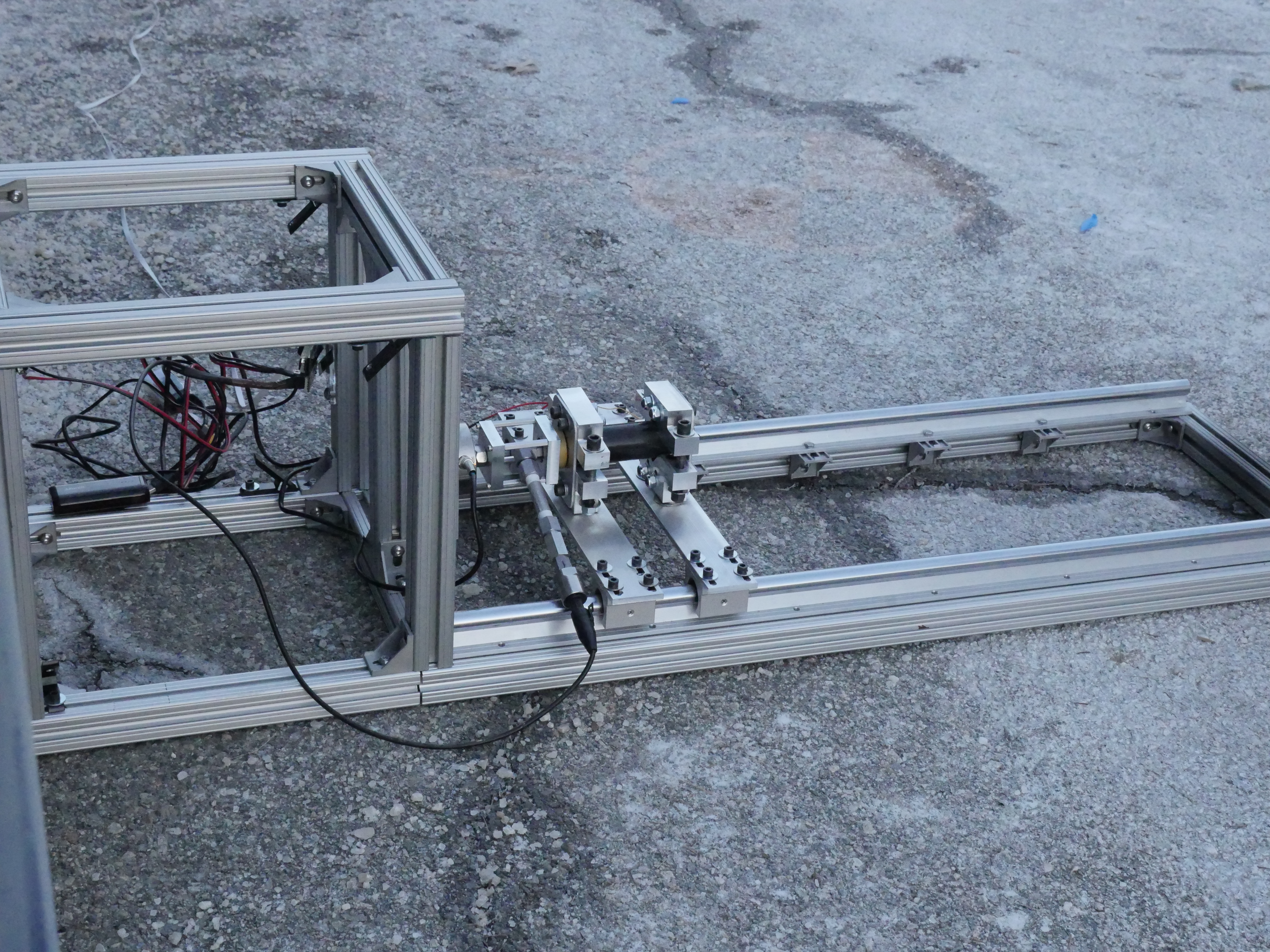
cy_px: 476
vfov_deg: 25.2
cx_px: 635
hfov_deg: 33.2
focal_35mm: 58
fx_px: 2128
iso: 6400
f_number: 8
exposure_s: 1/1000
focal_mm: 29
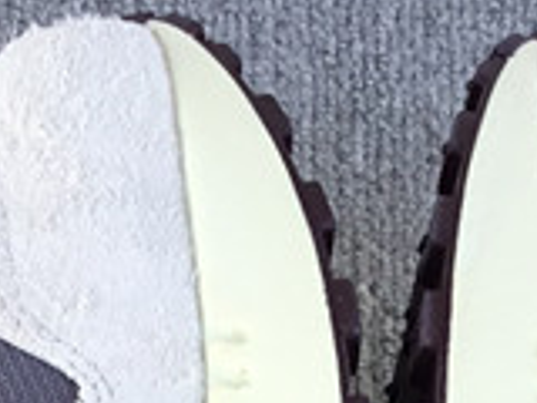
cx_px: 265
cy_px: 989
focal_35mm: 174
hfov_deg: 11.4
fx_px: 2699
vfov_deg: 7.9
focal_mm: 3.3
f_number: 2.4
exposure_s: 1/100
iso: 25
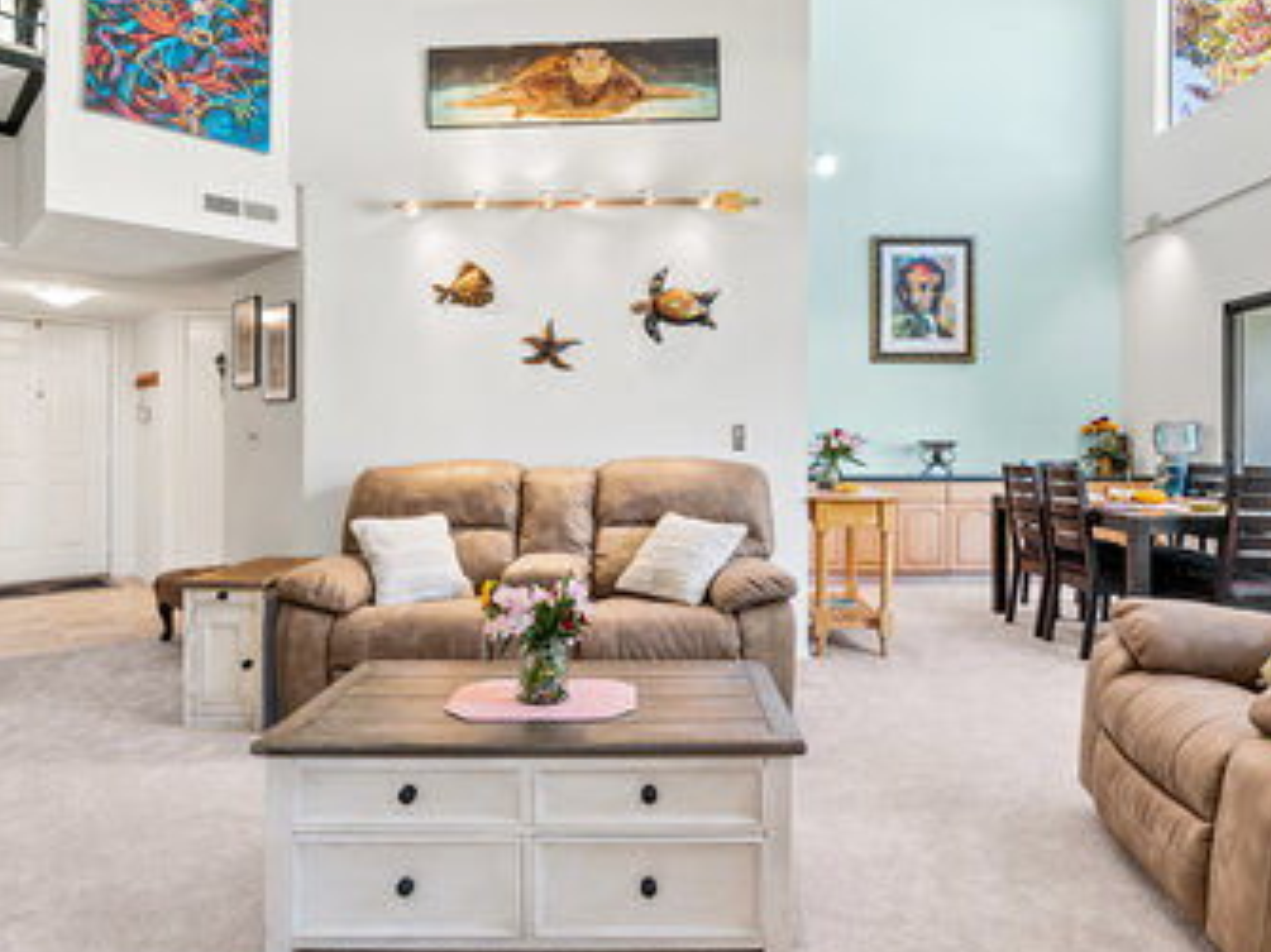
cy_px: 429
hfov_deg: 80.9
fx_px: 734
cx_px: 753
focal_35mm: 20
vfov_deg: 65.8
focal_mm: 16
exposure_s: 1/10
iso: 400
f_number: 9
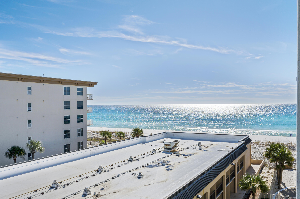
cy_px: 100
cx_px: 150
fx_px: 250
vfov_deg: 43.6
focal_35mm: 30
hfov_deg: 62.0
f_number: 9
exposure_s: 1/1250
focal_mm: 30
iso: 100
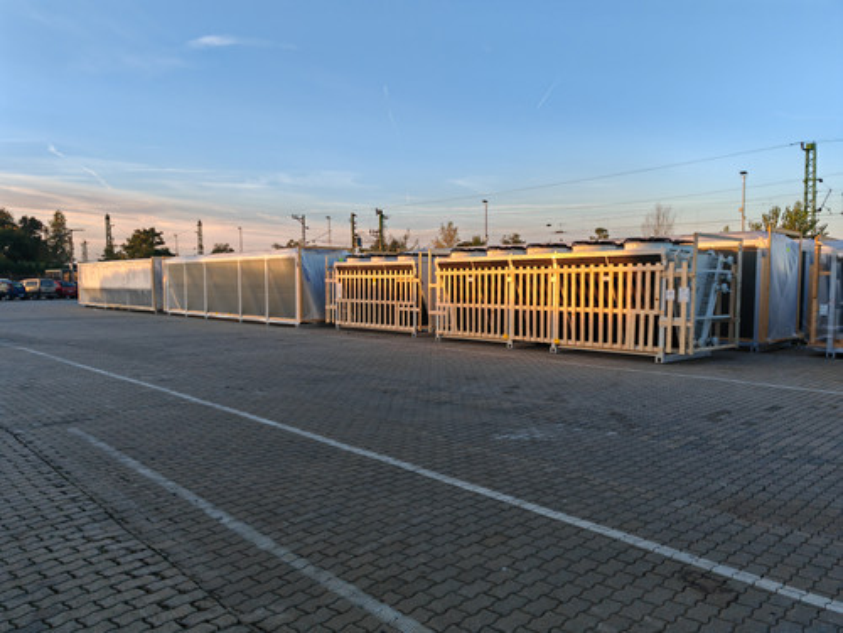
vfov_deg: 51.4
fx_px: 658
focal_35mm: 27
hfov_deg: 65.3
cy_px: 316
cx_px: 422
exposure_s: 1/470
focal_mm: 7.62
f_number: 1.6
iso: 64
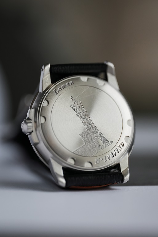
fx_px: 691
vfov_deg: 19.5
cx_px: 79
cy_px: 118
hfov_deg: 13.0
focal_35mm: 105
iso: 1000
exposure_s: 1/250
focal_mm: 105
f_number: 3.2
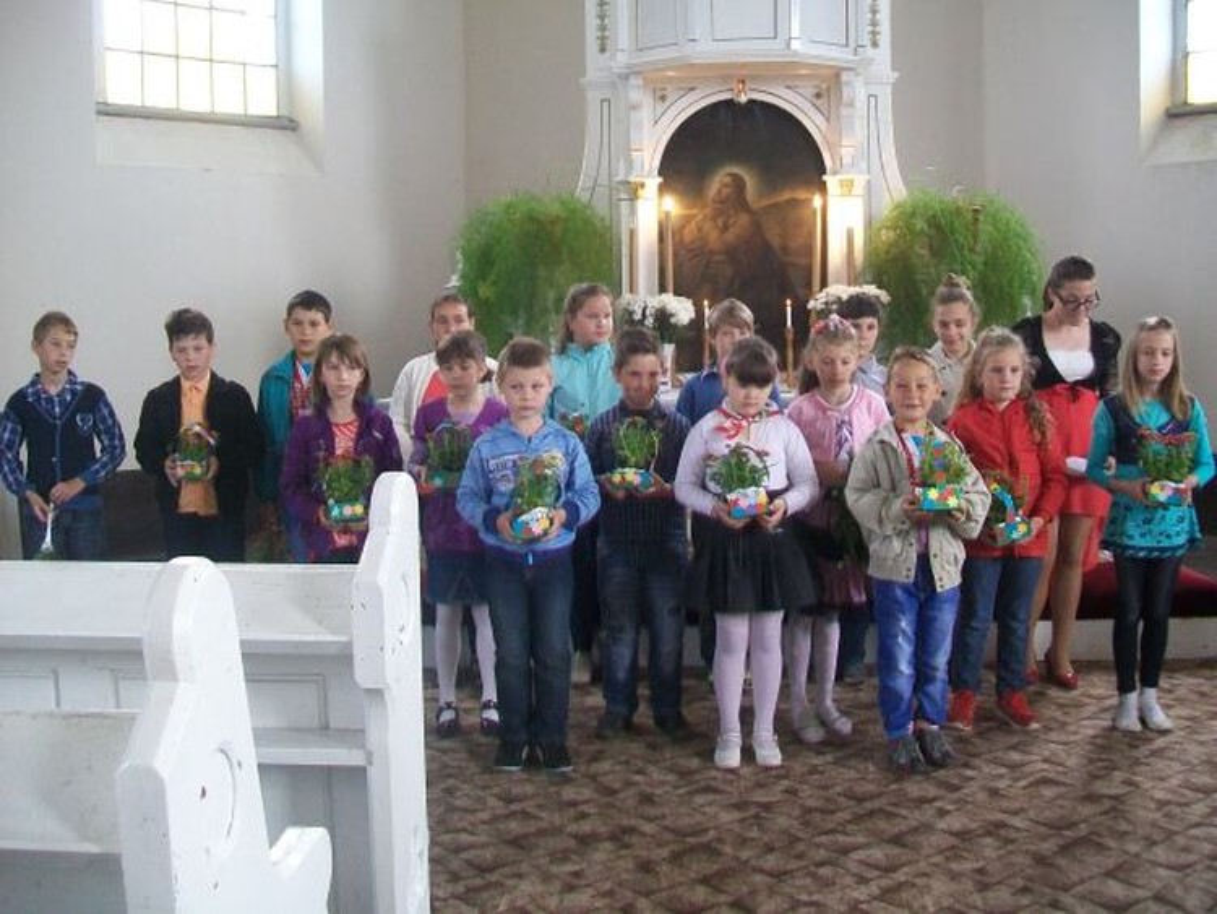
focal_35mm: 34
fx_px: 1196
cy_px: 457
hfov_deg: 53.9
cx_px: 608
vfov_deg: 41.8
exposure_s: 1/30
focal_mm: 6.1
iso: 160
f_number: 2.7
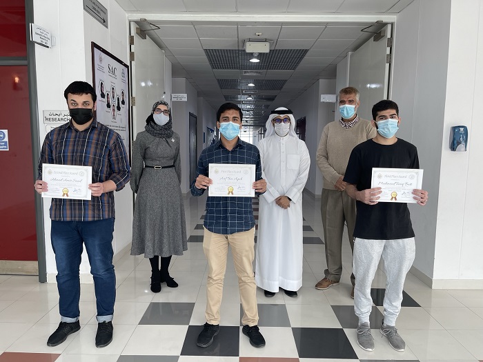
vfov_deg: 53.1
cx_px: 242
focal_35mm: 26
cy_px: 181
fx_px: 363
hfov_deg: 67.3
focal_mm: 5.1
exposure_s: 1/100
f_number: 1.6
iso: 40
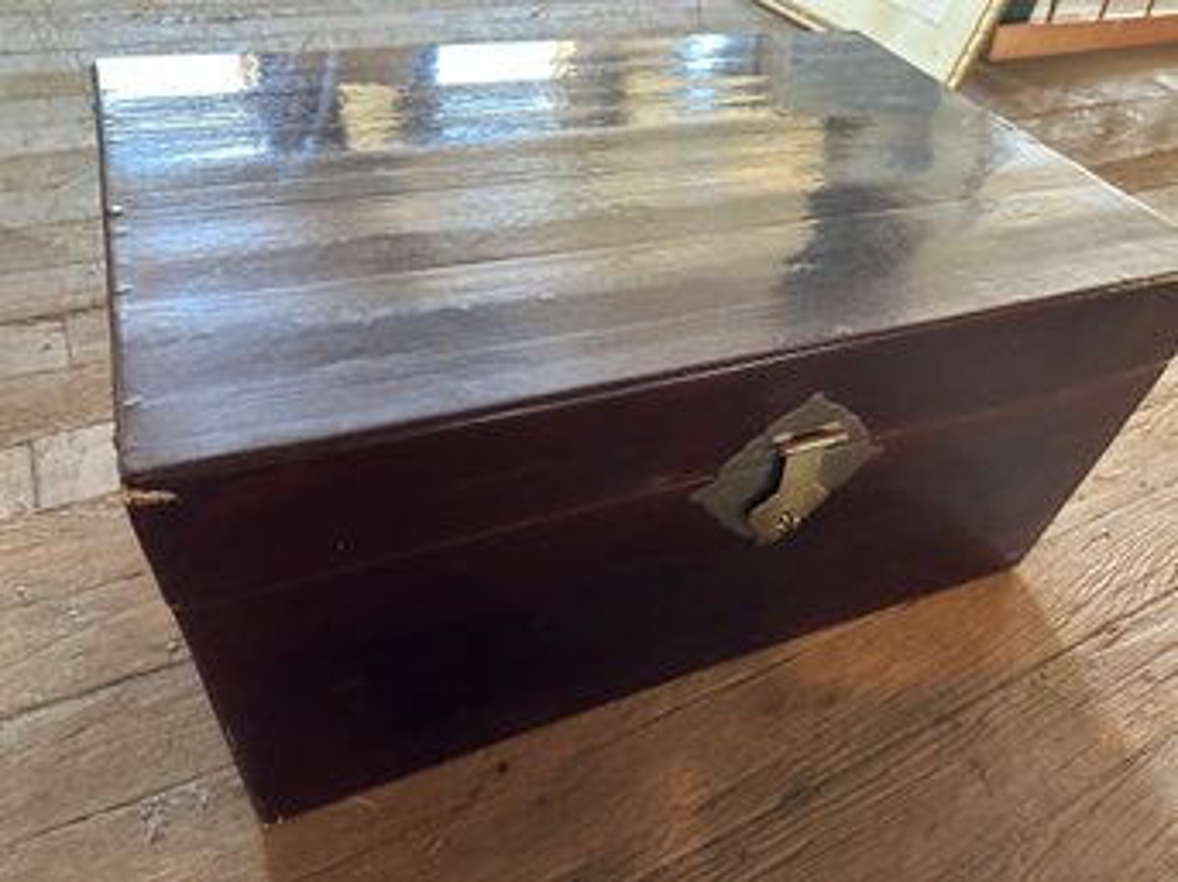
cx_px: 589
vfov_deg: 56.8
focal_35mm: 24
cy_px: 441
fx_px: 816
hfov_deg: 71.6
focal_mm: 6.86
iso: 1000
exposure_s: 1/51
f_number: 1.78
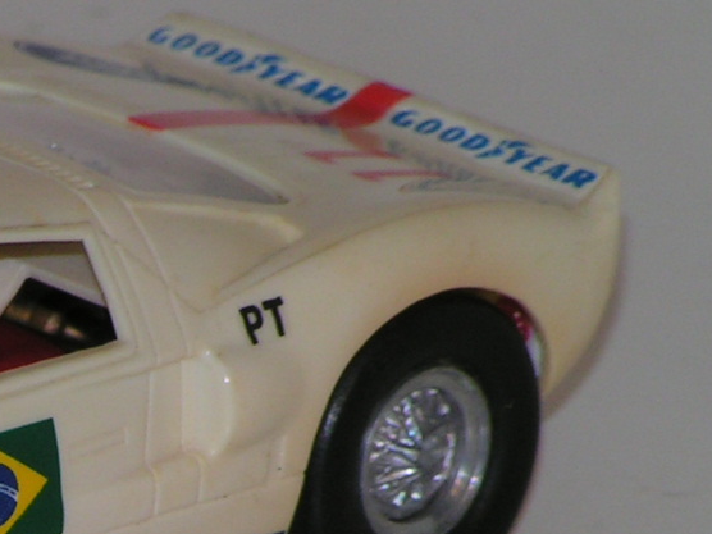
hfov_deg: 2.7
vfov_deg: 2.0
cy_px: 686
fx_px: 15324
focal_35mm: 745
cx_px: -280
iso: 50
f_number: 5.6
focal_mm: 39.6
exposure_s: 1/320
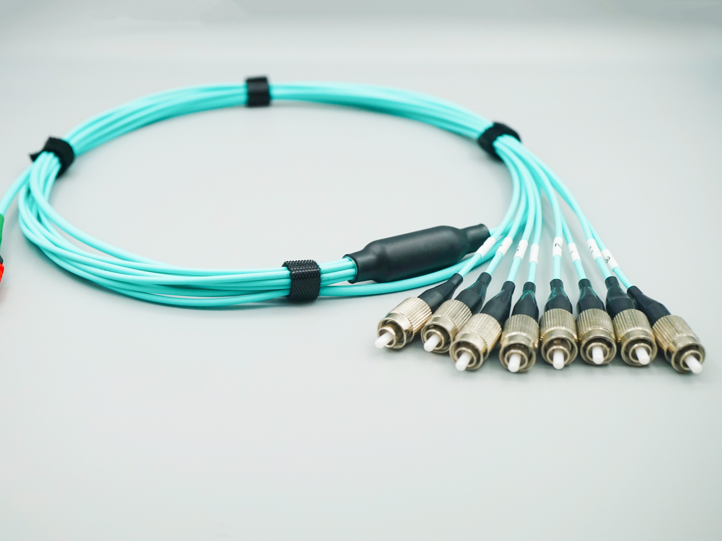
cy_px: 270
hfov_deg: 38.8
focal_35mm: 49
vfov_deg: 29.7
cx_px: 314
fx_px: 1022
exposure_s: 1/800
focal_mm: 30
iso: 500
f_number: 8
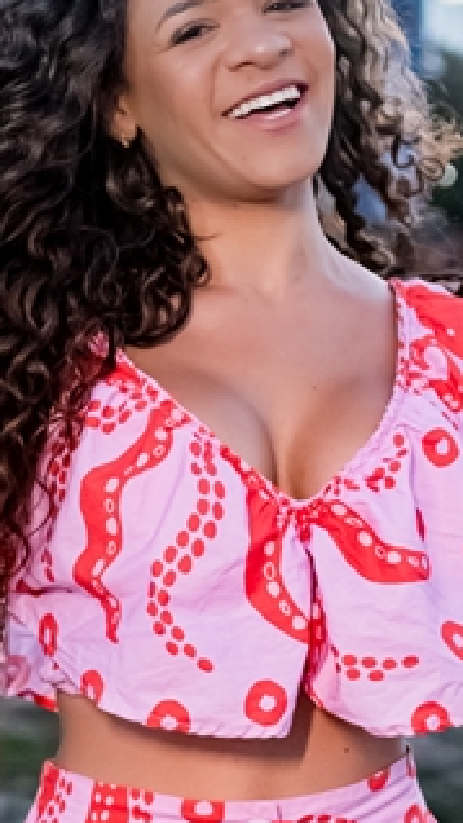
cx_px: 248
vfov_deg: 16.7
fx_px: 2797
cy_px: 578
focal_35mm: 128
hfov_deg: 9.5
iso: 2000
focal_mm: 35
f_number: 2.5
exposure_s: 1/1250
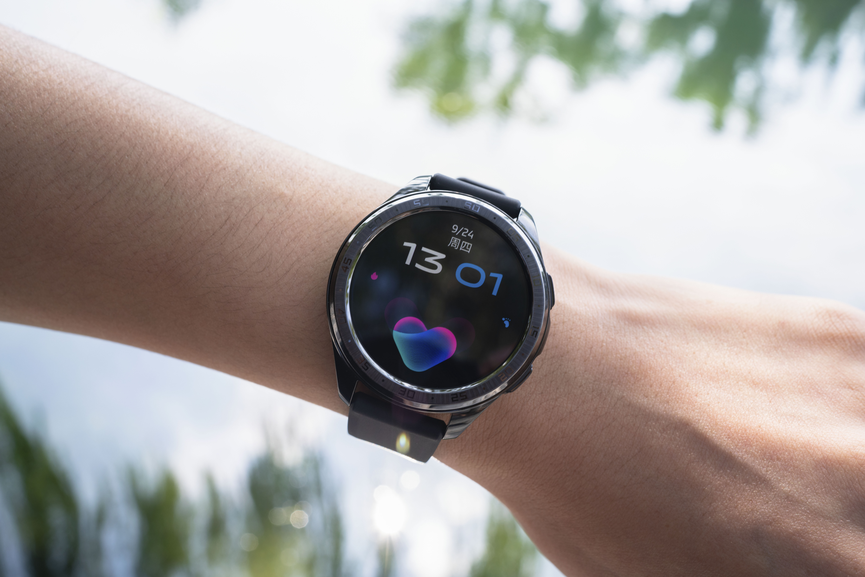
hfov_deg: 54.4
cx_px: 432
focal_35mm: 35
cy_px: 288
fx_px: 841
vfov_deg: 37.9
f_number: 9
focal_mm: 35
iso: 320
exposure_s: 1/80
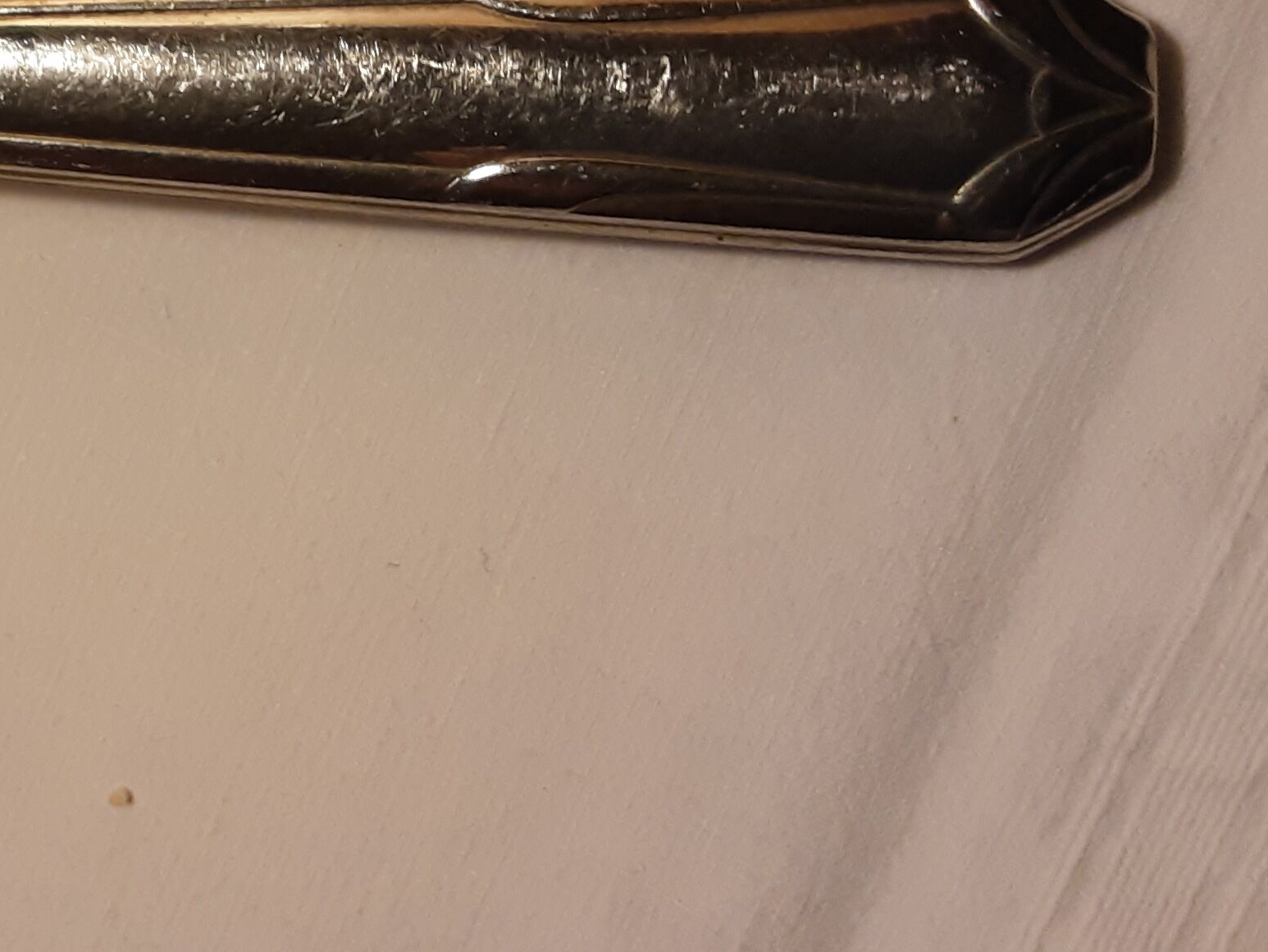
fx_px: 2088
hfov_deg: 31.1
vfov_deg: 25.4
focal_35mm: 57
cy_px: 245
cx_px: -27
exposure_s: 1/50
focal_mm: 2.91
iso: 125
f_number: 1.9
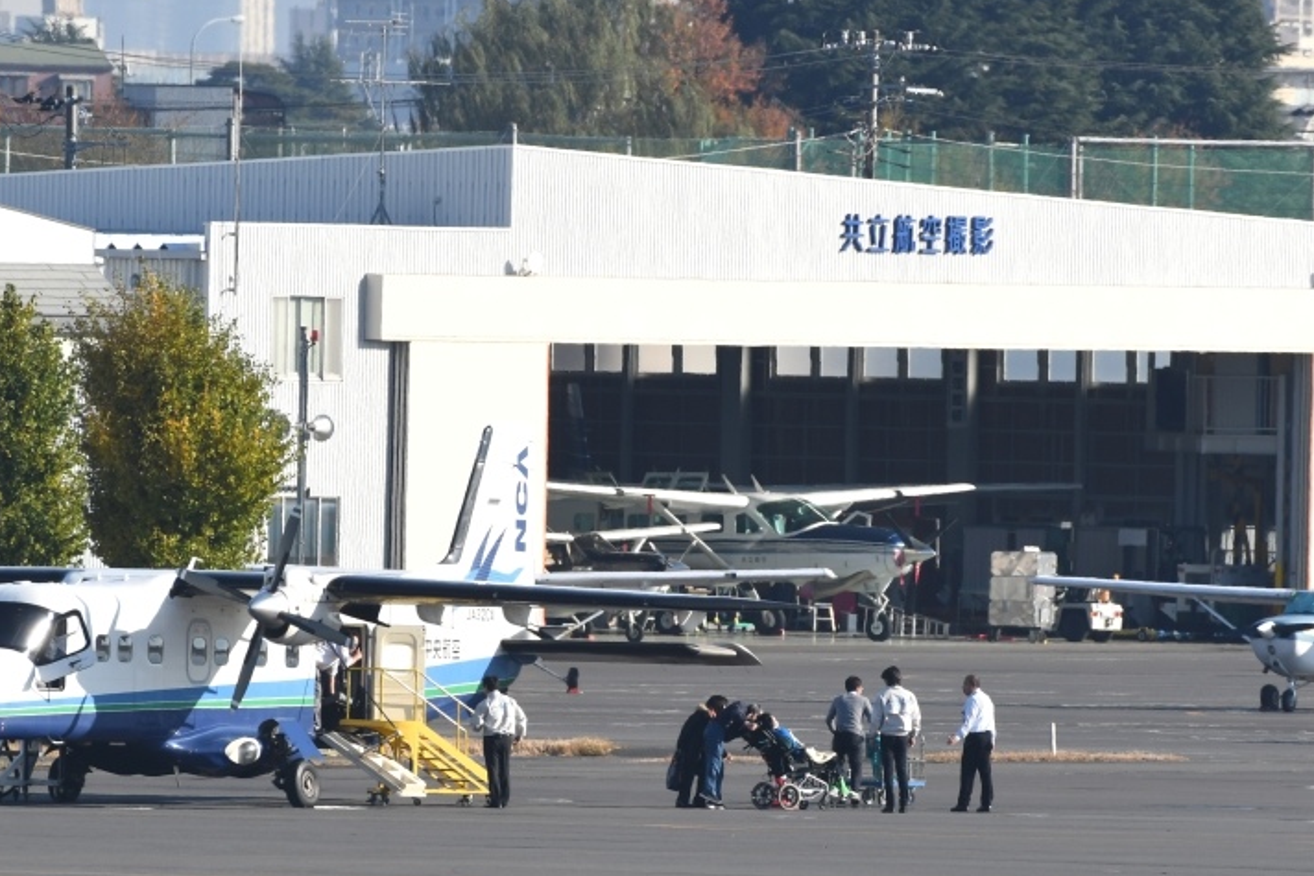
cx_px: 513
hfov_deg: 1.9
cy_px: 490
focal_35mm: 1079
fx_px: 39389
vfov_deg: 1.3
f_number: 8
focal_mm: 500
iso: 400
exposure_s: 1/800
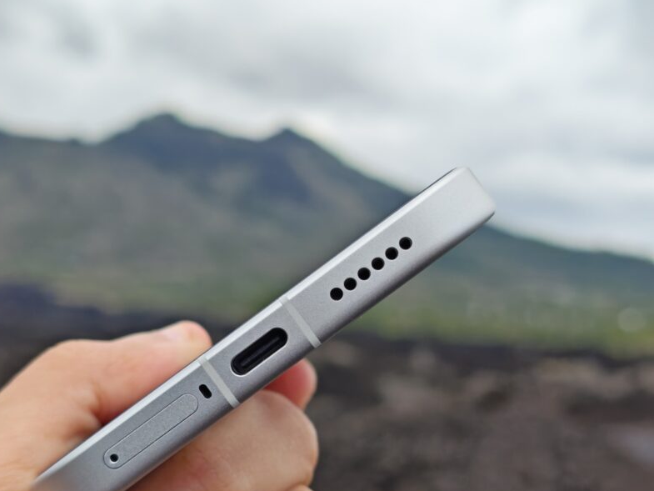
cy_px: 303
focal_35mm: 60
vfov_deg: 24.4
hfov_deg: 32.2
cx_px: 297
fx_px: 1134
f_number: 1.6
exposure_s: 1/2500
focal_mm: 5.4
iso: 50
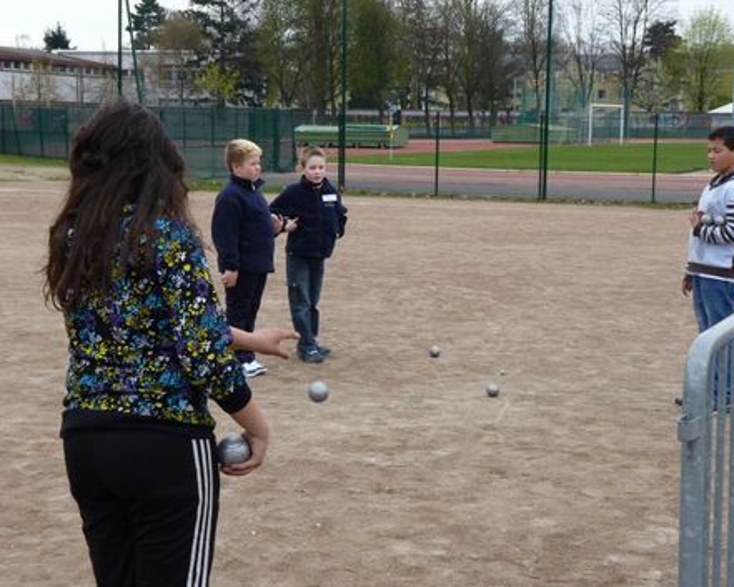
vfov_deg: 22.2
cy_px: 293
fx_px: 1499
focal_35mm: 69
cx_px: 373
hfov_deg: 27.5
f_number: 4.5
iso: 80
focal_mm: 11.5
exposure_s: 1/200
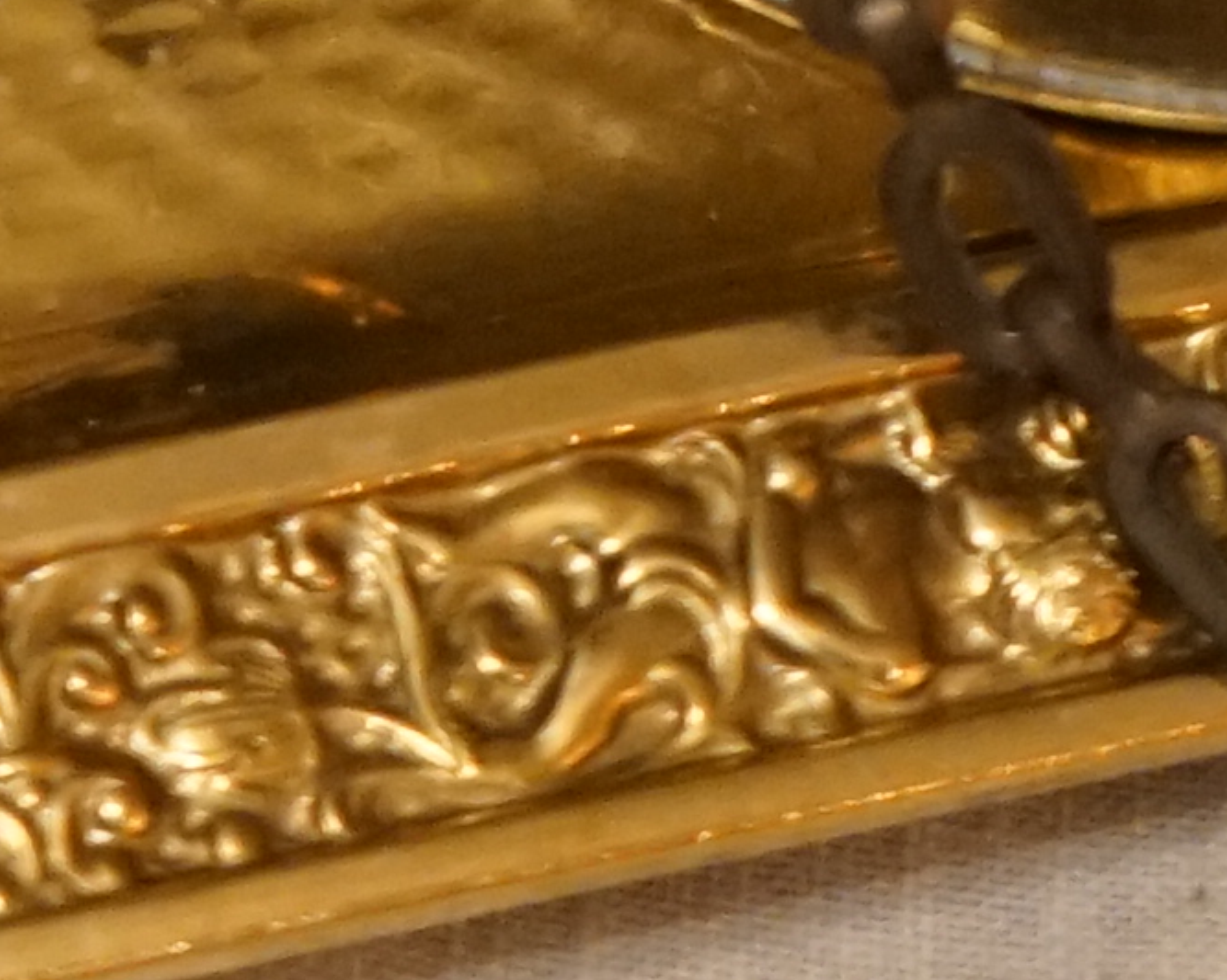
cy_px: -2348
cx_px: -1402
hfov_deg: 5.9
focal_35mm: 321
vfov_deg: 4.5
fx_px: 11652
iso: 3200
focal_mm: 38
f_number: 4
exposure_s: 1/160
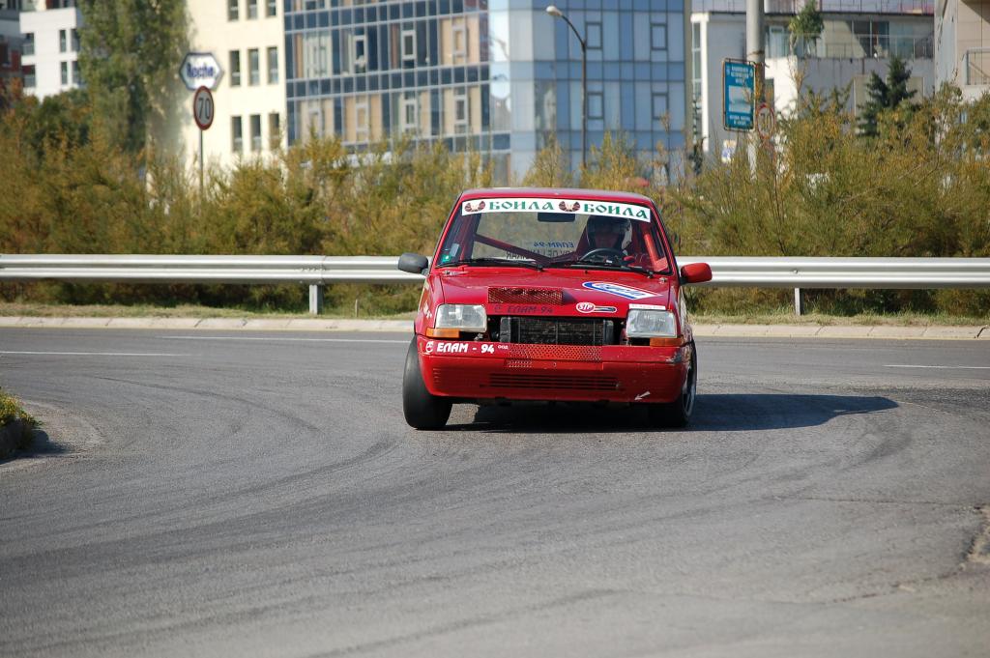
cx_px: 495
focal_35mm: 158
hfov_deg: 13.1
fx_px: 4328
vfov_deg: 8.7
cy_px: 329
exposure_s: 1/1000
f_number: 4.8
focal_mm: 105
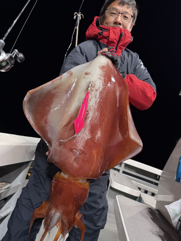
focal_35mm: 24
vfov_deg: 71.6
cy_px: 120
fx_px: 167
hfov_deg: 56.8
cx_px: 90
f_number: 1.78
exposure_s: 1/370
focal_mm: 6.76
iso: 80
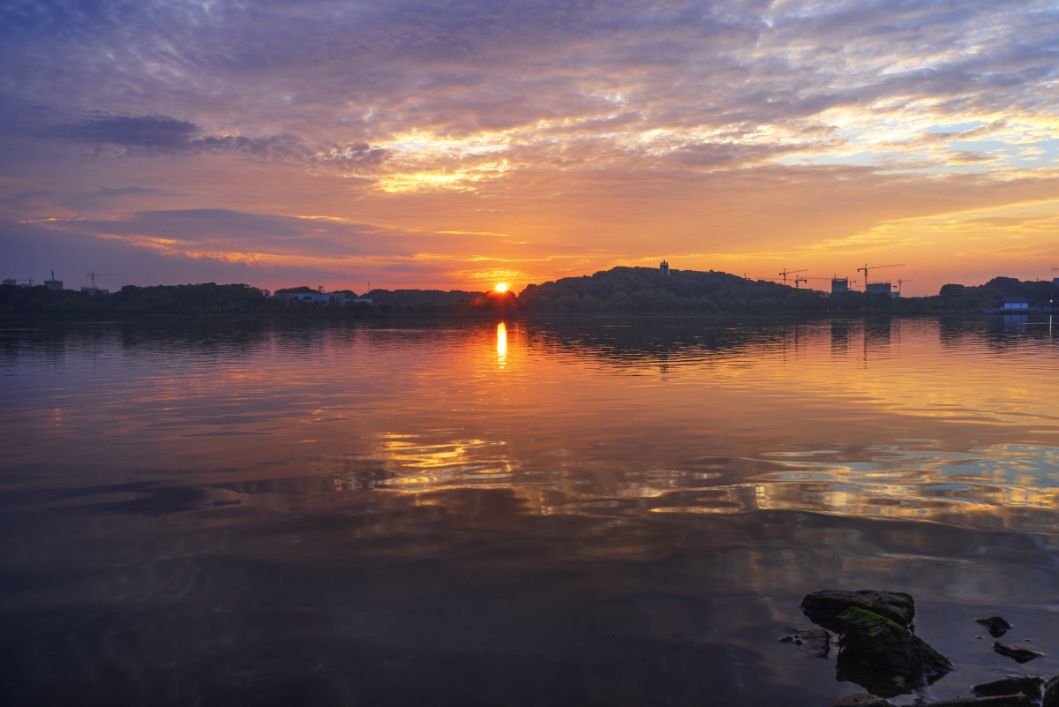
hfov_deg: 60.3
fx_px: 912
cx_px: 530
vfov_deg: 42.4
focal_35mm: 31
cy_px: 354
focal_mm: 31
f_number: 13
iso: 100
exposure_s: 1/30
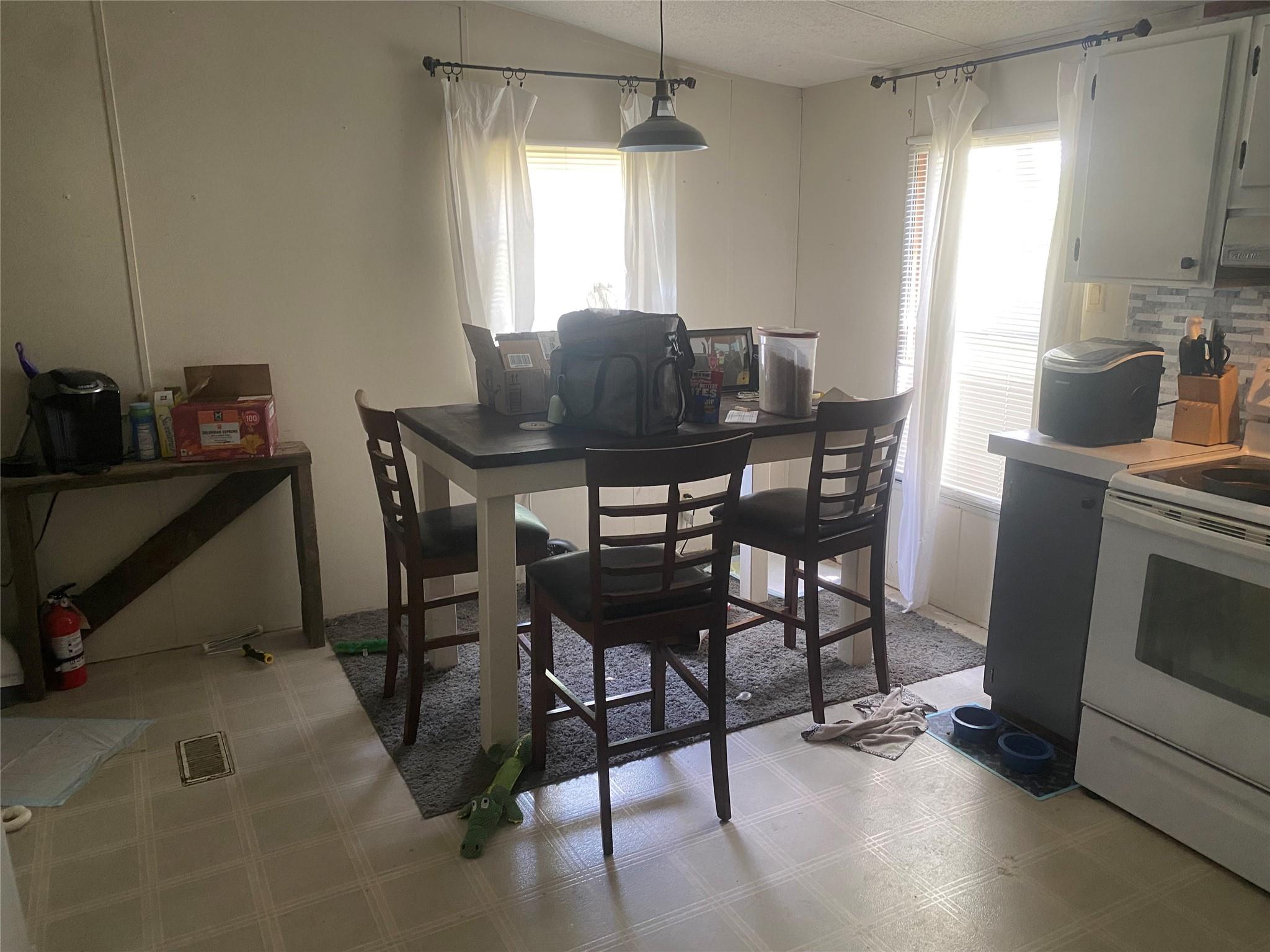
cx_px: 635
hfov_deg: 67.3
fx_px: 954
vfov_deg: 53.1
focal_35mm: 26
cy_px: 476
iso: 200
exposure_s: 1/60
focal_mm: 4.25
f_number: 1.8
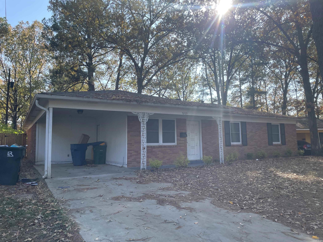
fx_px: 243
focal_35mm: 26
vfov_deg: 53.1
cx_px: 162
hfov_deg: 67.3
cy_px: 121
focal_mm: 4.2
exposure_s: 1/1062
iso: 32
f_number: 1.6
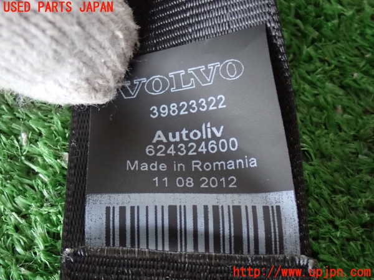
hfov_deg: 31.2
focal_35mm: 62
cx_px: 187
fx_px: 670
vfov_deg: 23.7
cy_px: 140
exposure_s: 1/15
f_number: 3.6
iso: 1250
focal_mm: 11.09
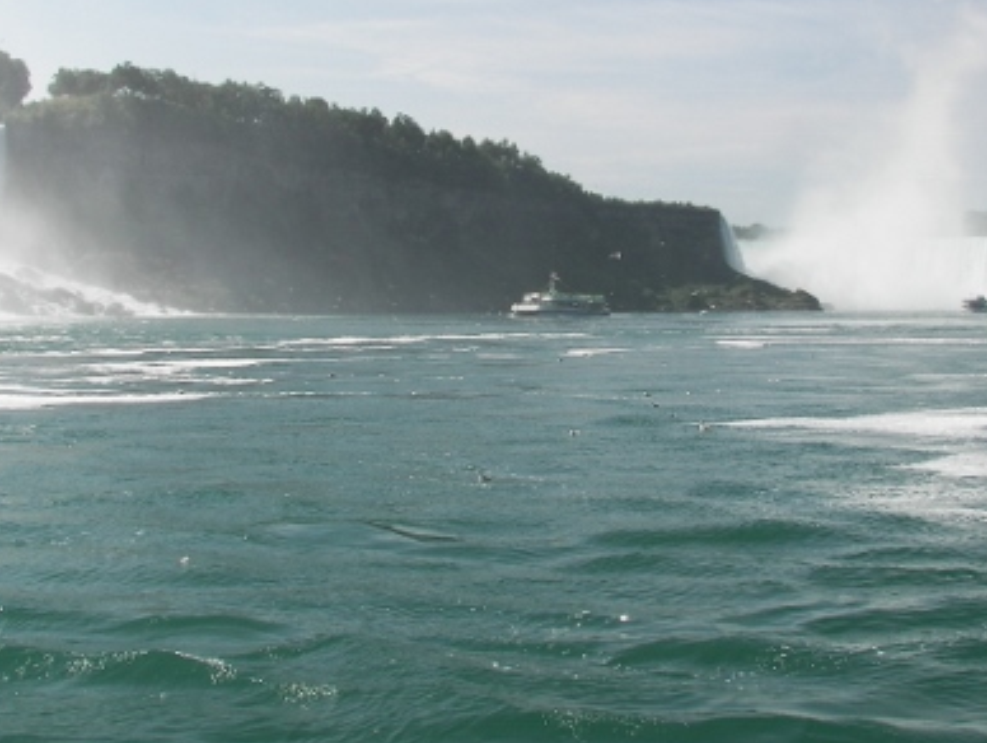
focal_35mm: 51
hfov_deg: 37.4
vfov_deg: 28.6
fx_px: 1456
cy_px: 299
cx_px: 458
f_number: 4
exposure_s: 1/800
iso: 50
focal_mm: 6
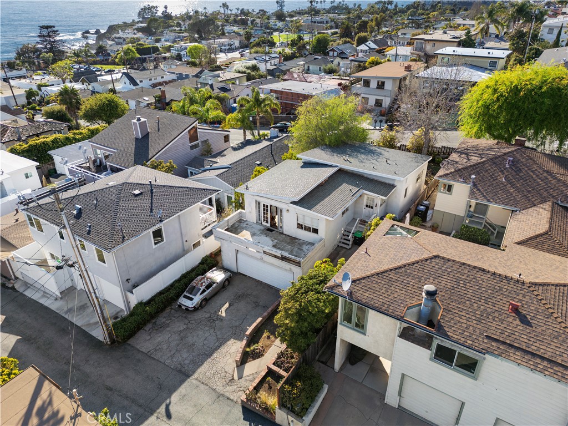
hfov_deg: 71.6
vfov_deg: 56.8
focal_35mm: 24
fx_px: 394
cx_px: 284
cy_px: 213
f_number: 1.7
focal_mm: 6.72
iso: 100
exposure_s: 1/1250
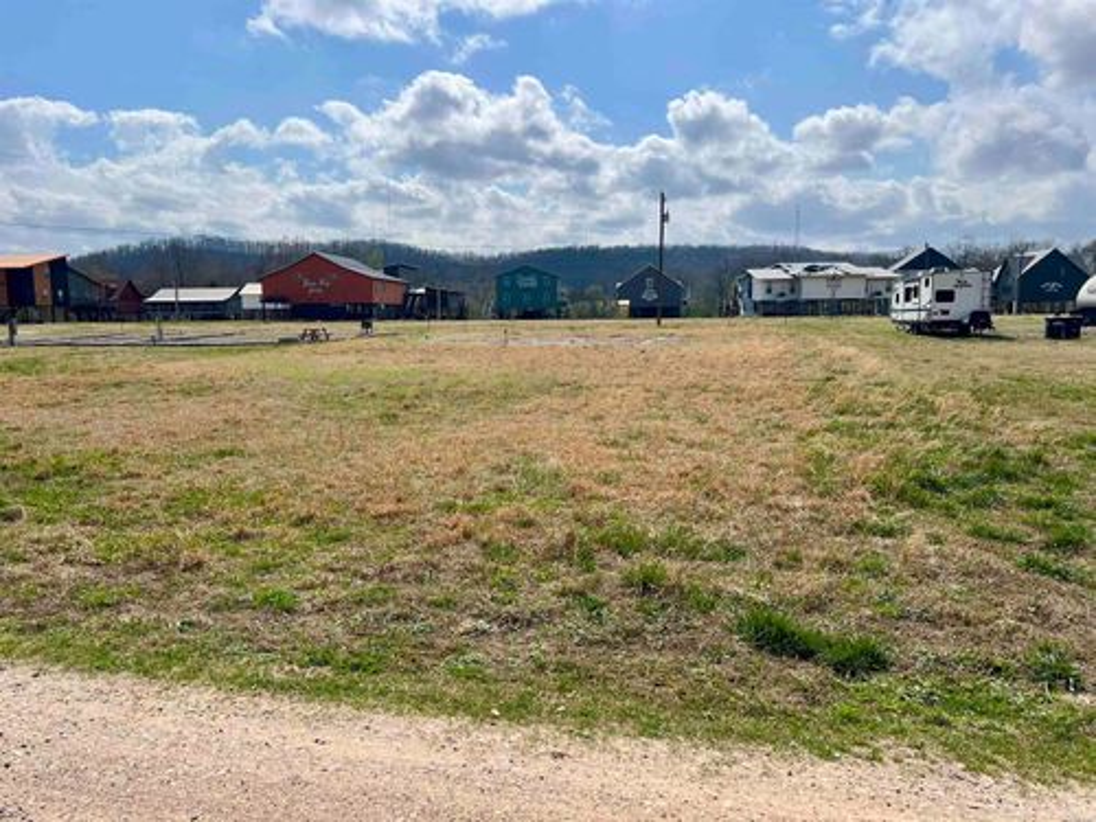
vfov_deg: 53.1
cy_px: 411
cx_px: 548
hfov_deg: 67.3
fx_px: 823
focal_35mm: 26
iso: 50
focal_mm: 5.7
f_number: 1.5
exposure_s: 1/10309
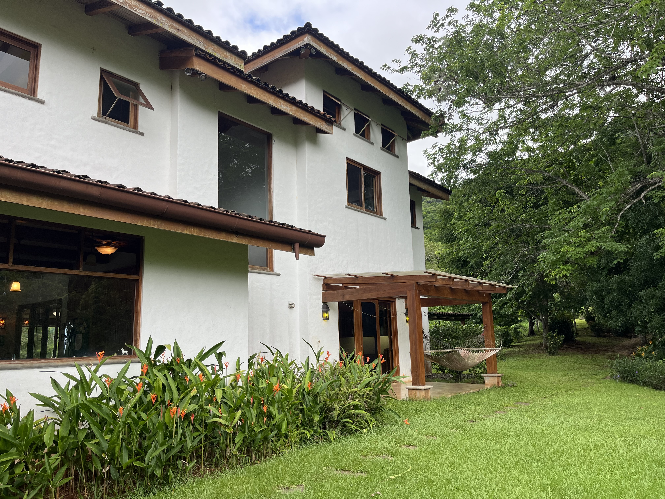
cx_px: 332
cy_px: 250
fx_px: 499
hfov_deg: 67.3
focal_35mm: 26
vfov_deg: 53.1
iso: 50
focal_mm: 5.1
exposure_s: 1/598
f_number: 1.6
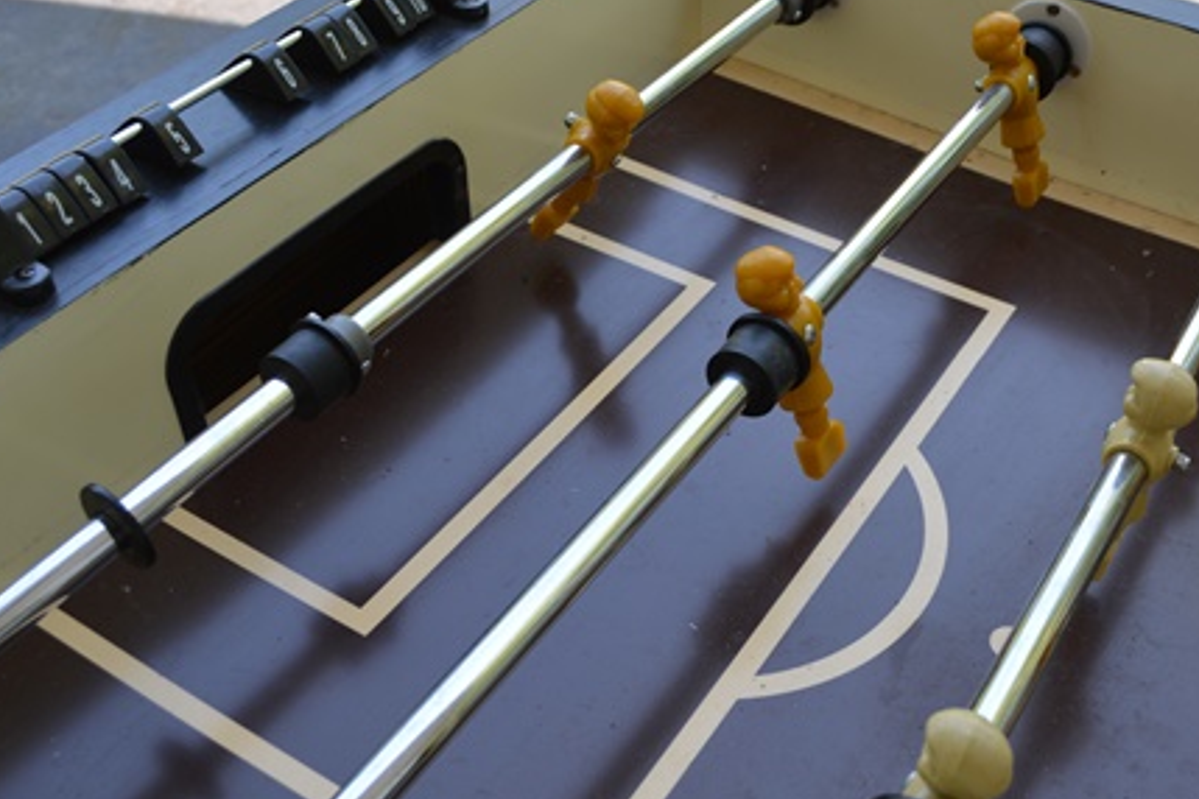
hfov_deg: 46.2
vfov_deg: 31.9
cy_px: 391
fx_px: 1399
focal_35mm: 42
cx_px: 710
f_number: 5.6
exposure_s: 1/125
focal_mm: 20
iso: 220
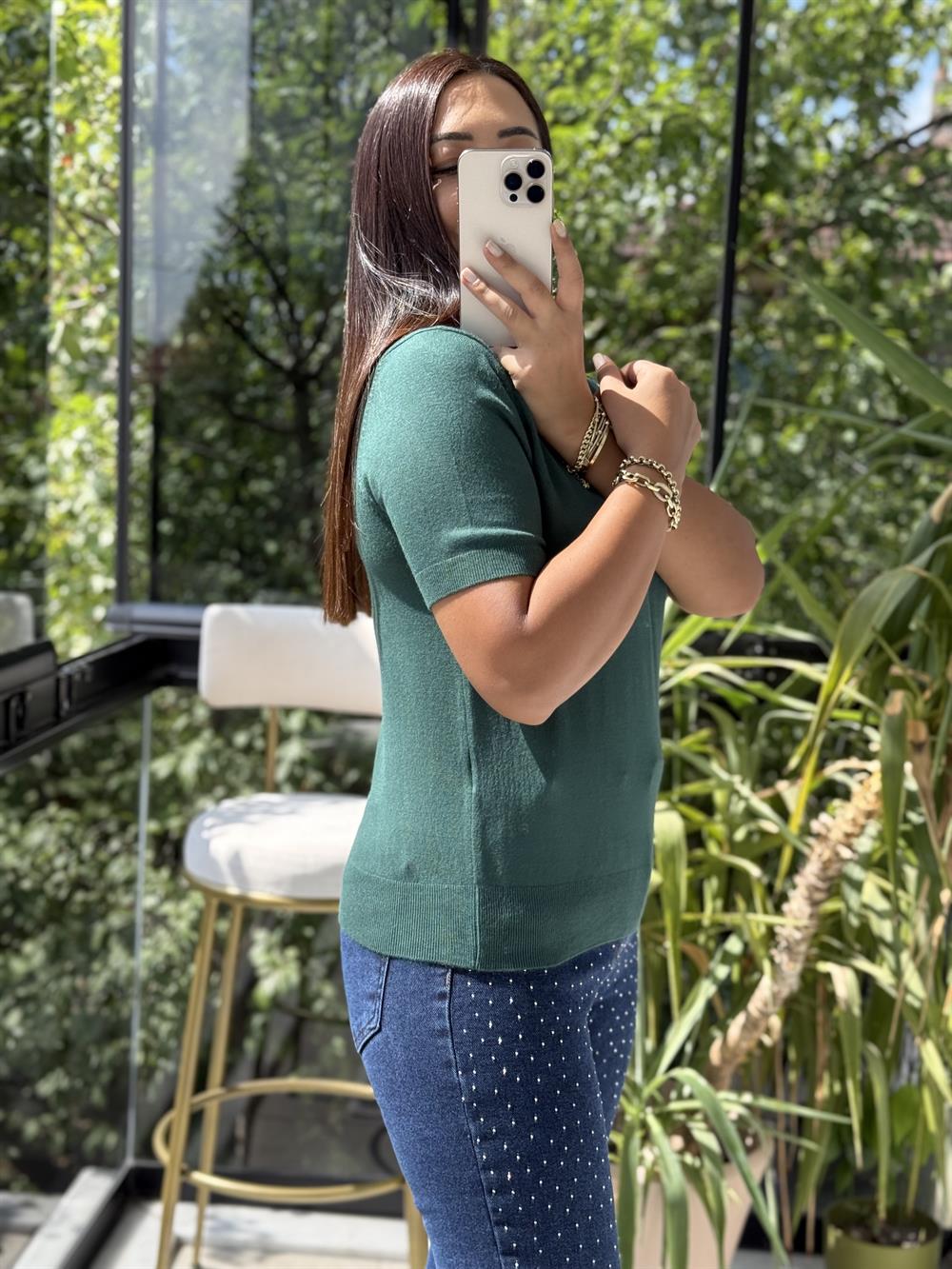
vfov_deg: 39.7
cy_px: 634
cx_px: 476
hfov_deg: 30.3
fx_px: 1760
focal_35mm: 48
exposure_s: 1/687
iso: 80
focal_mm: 6.76
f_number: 1.78
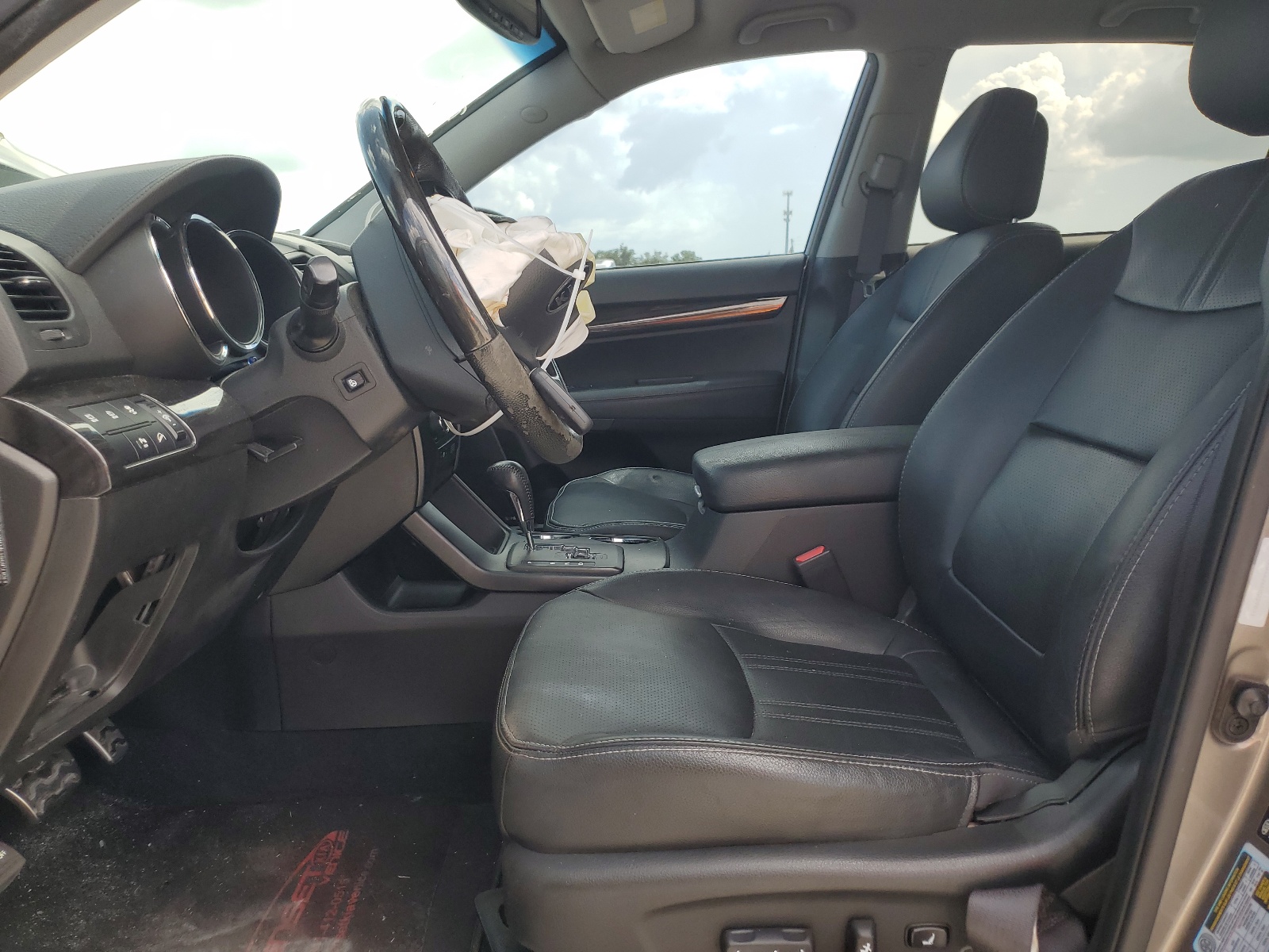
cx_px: 634
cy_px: 476
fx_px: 953
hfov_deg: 67.3
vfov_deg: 53.1
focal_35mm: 26
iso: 50
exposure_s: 1/556
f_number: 1.5
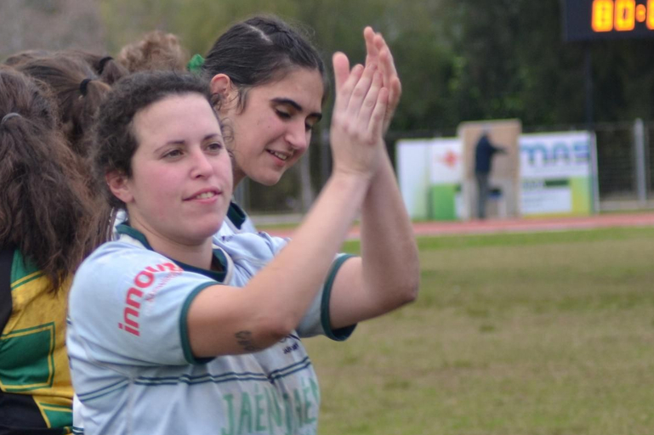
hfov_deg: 8.7
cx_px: -14
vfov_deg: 5.9
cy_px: 243
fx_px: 4250
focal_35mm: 234
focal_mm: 75
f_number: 4
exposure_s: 1/125
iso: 360
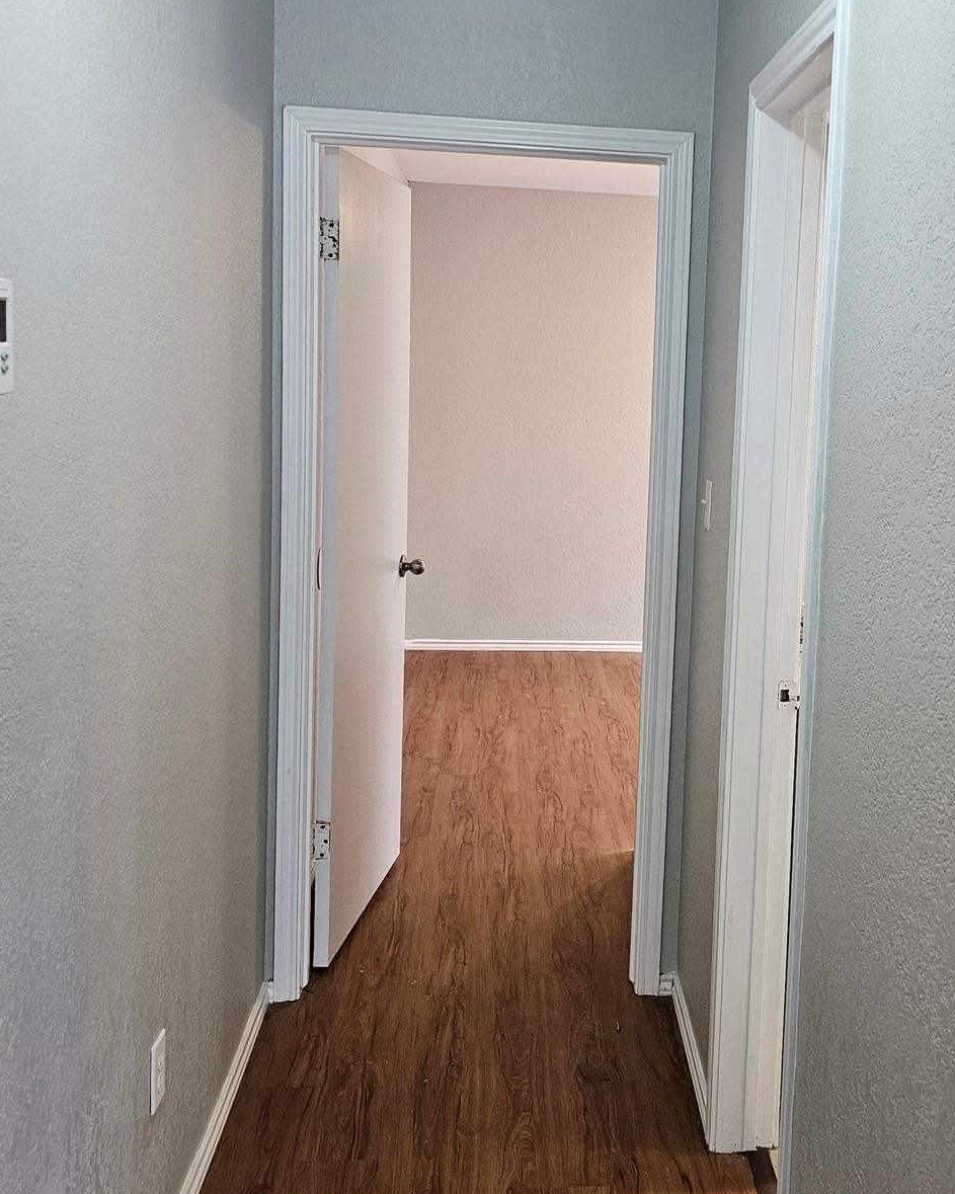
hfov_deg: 37.7
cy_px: 475
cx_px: 659
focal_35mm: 39
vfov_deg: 46.6
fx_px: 1378
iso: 250
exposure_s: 1/120
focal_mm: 6.3
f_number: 1.7
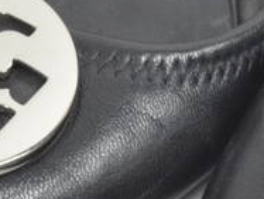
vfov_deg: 5.8
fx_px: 1971
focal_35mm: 258
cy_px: 220
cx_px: 244
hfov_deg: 7.6
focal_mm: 42
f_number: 13
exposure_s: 1/100
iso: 200
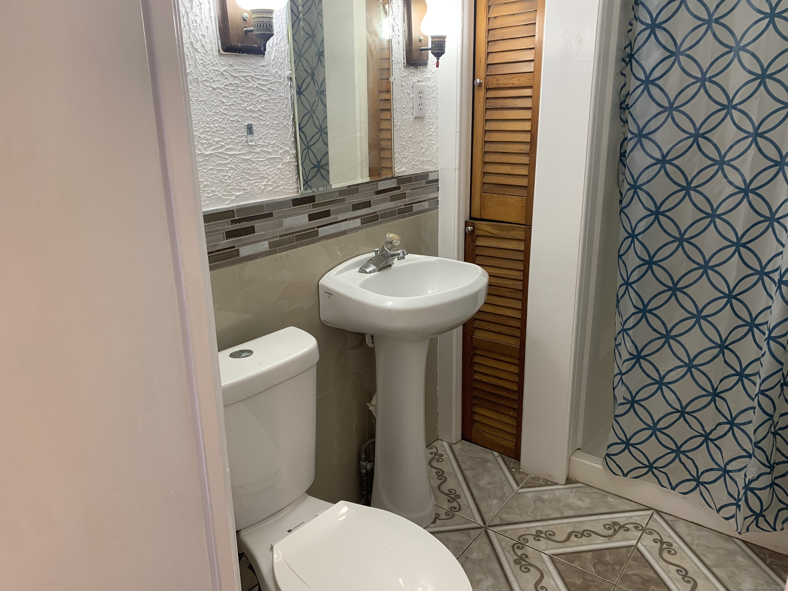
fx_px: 592
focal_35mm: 26
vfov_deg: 53.1
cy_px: 296
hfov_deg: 67.3
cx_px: 394
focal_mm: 4.25
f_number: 1.8
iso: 80
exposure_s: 1/60
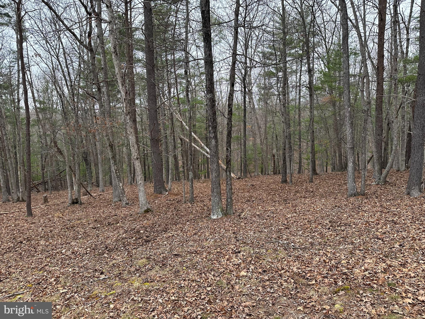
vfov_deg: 56.8
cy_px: 160
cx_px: 212
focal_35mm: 24
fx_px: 295
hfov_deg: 71.6
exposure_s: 1/850
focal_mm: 6.86
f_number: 1.78
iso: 80
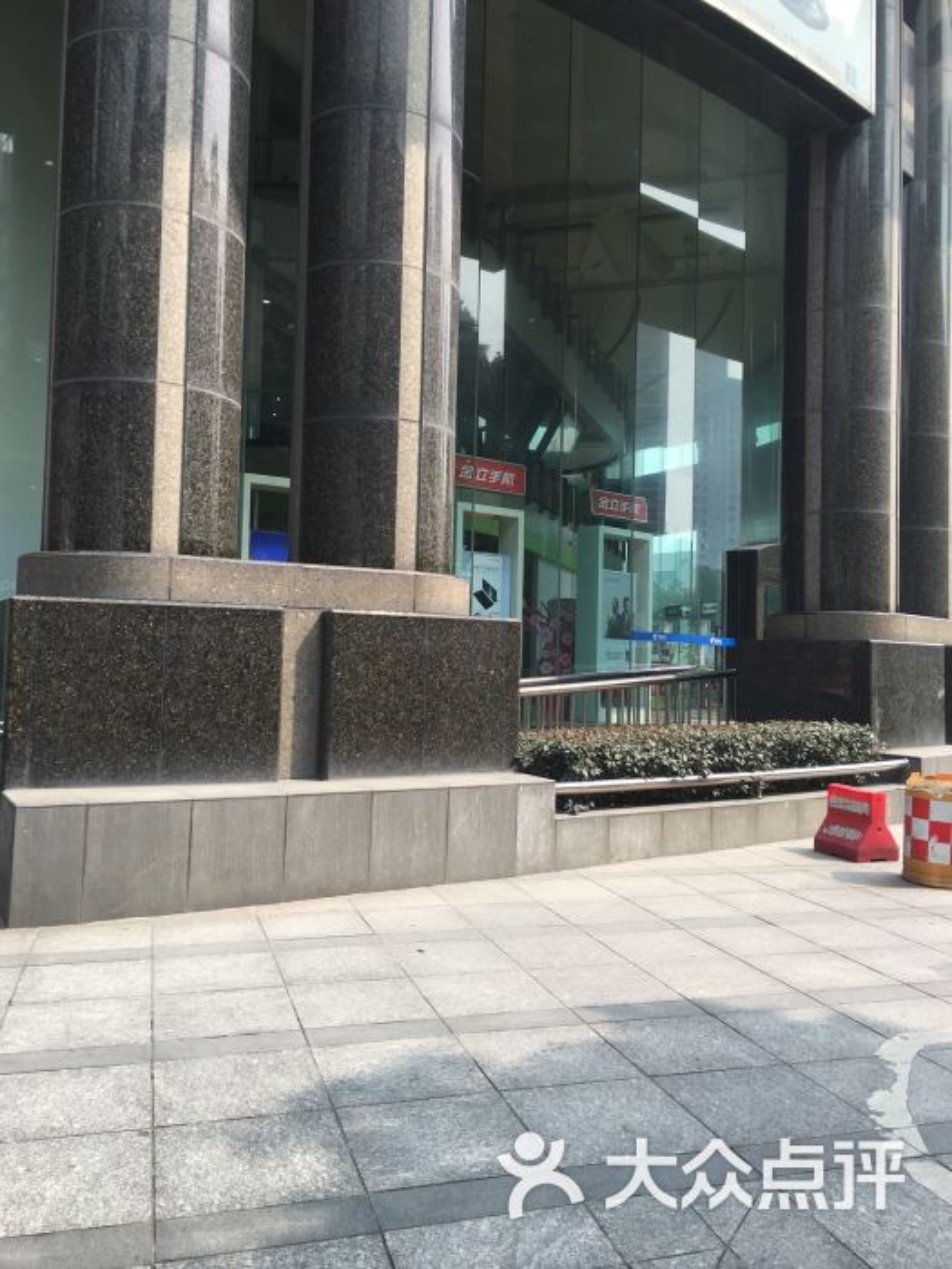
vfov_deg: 61.7
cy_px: 634
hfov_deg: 48.2
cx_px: 476
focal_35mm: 29
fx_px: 1063
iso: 25
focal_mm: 4.15
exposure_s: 1/466
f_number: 2.2
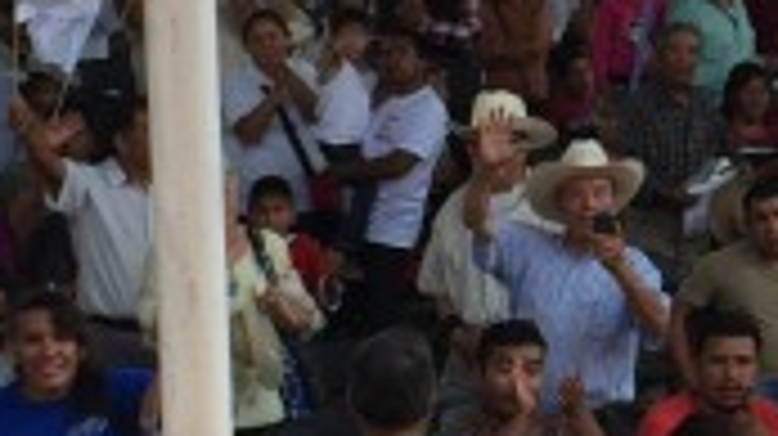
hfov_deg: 11.2
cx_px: 1088
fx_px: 3855
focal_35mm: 187
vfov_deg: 6.5
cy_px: 126
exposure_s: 1/455
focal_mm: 4.15
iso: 32
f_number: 2.2
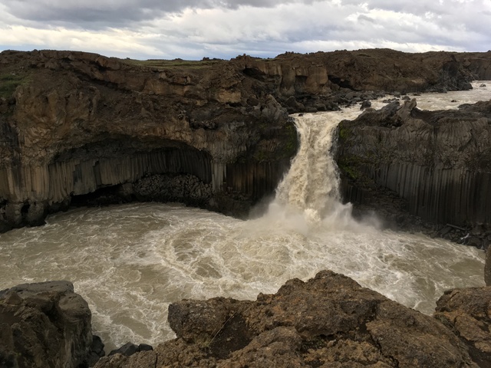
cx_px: 246
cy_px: 184
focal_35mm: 29
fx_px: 411
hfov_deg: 61.7
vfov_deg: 48.2
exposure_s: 1/100
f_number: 2.2
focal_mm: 4.15
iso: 40
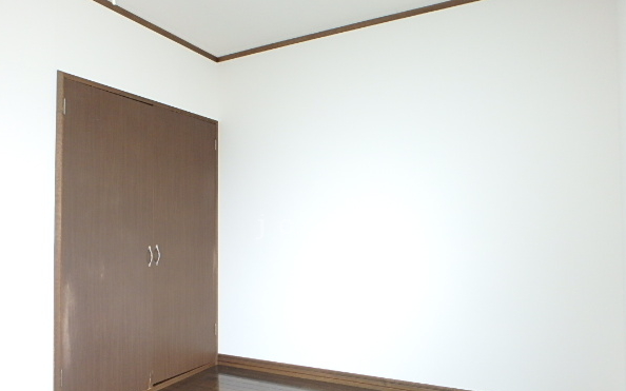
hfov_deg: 74.8
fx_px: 409
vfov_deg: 50.8
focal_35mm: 24
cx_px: 328
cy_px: 227
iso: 320
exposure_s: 1/30
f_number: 3.5
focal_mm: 3.7
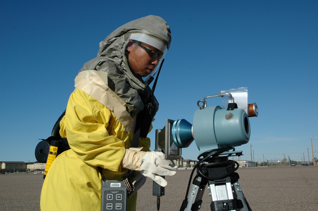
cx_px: 159
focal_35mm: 40
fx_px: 357
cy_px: 106
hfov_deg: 48.0
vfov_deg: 33.0
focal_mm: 27
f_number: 11
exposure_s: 1/500
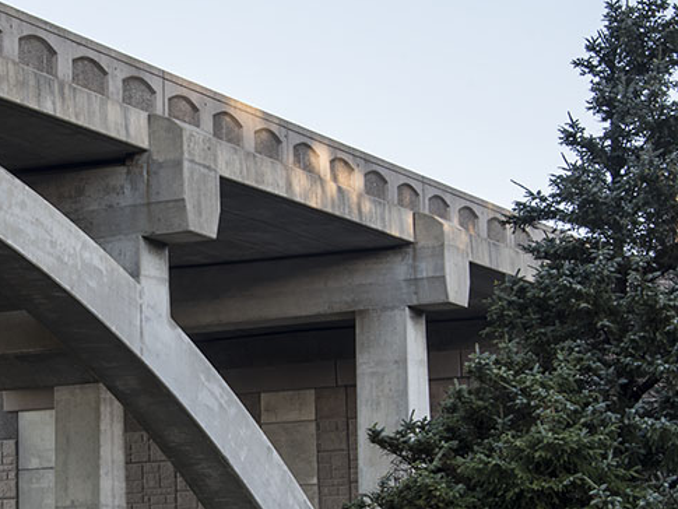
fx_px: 2586
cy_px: 329
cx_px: 119
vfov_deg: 11.2
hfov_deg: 14.8
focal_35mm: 132
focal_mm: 65
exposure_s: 1/15
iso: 100
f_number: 11
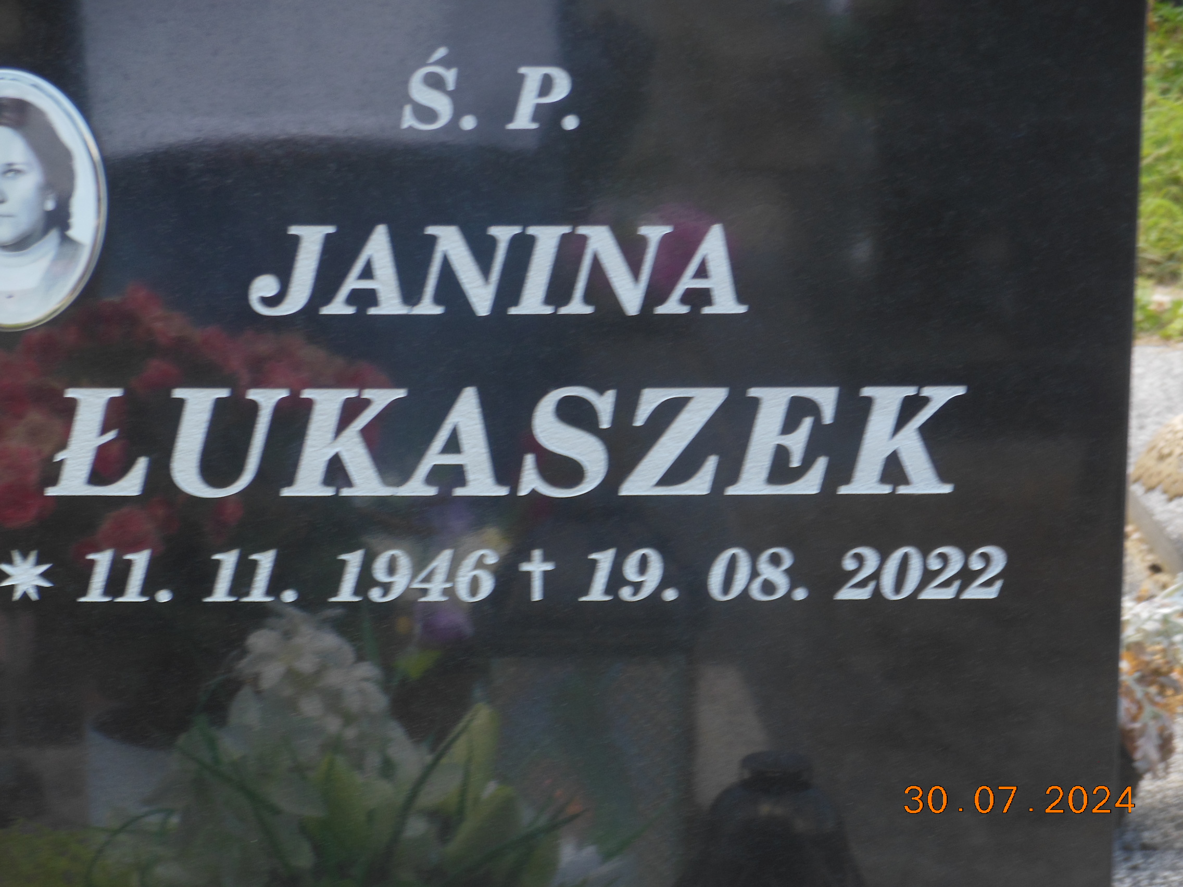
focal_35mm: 146
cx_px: 592
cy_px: 444
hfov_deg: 13.5
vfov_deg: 10.2
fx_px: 4990
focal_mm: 26.1
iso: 125
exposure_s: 1/80
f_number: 5.2
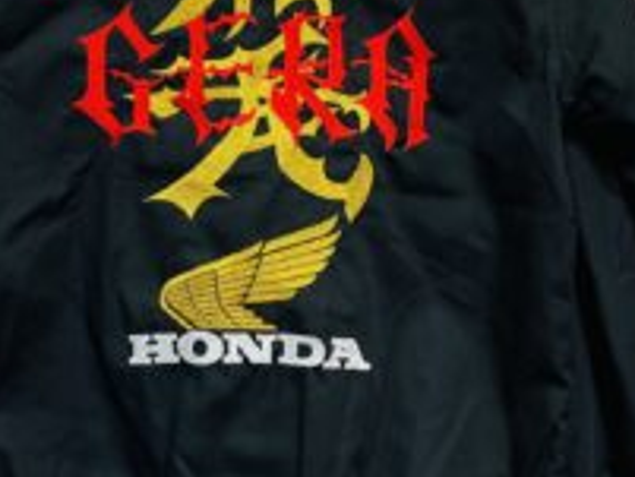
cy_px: 218
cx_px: 278
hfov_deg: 33.7
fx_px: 1046
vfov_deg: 25.7
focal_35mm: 57
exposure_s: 1/120
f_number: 1.5
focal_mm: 5.7
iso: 100
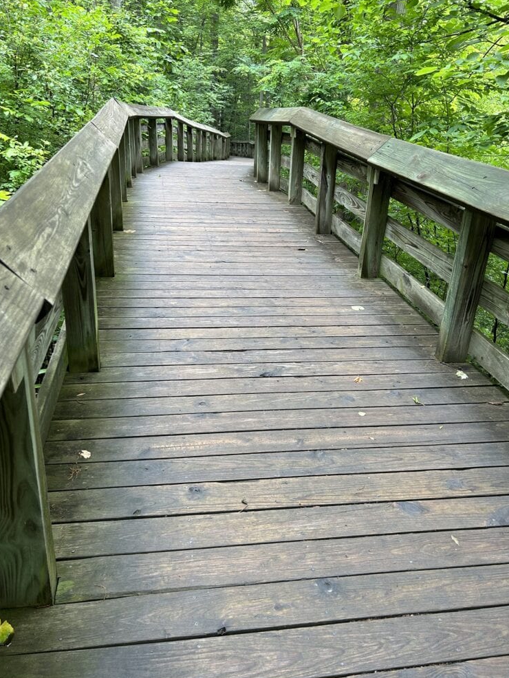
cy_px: 333
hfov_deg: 51.4
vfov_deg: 65.3
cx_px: 248
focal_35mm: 27
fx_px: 529
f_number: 1.5
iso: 64
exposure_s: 1/121
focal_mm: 5.7
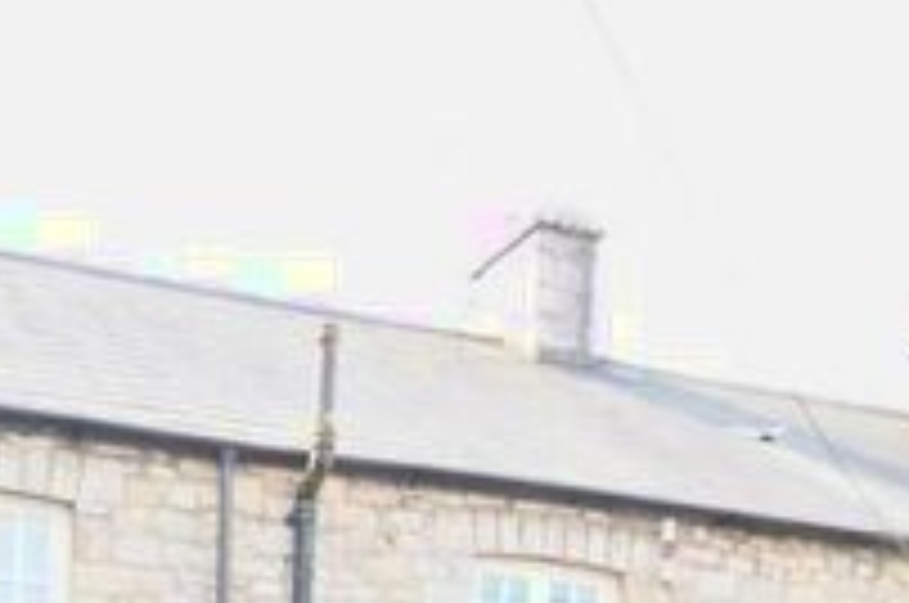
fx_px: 1311
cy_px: 1017
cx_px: 135
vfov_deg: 20.3
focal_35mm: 52
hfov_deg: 36.4
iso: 100
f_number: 4
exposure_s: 1/160
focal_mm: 10
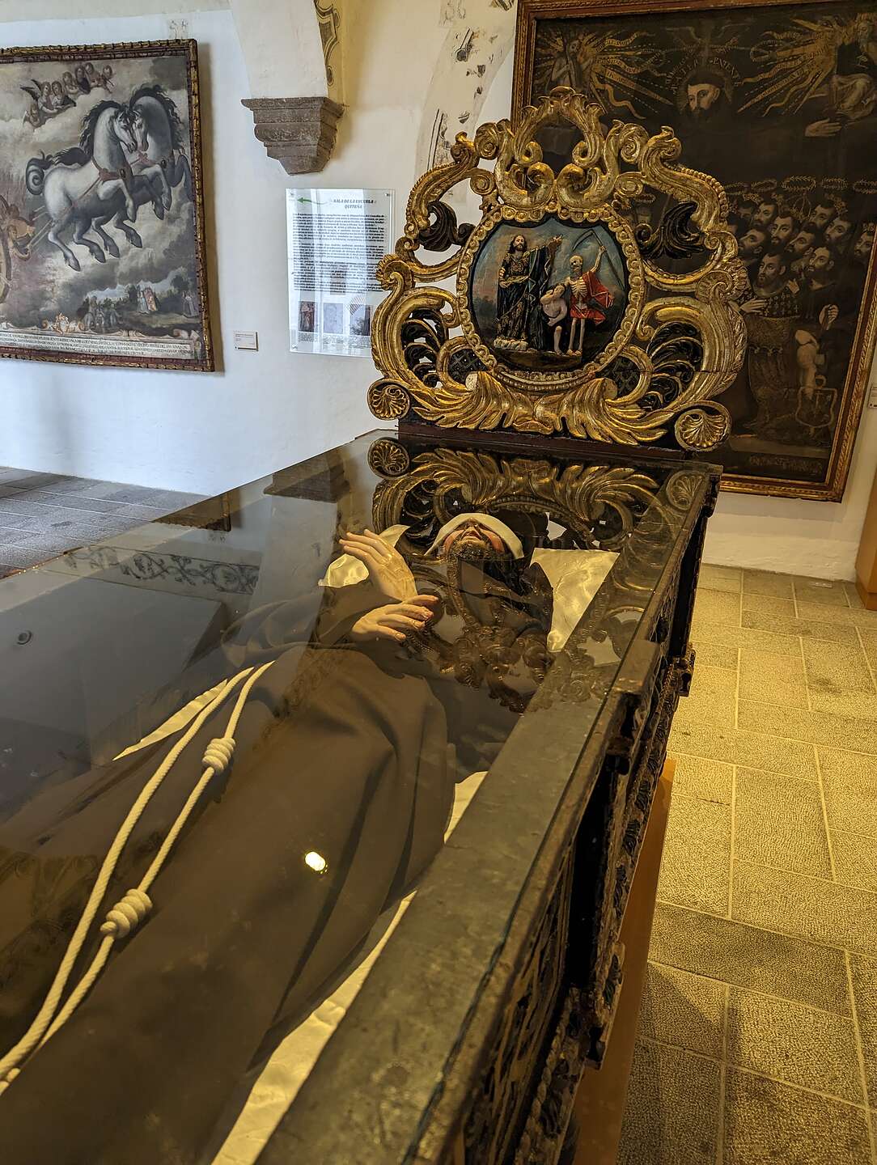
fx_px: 809
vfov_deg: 71.5
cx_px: 438
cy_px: 582
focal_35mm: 24
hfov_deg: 56.9
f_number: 1.85
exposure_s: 1/40
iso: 181
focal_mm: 6.81
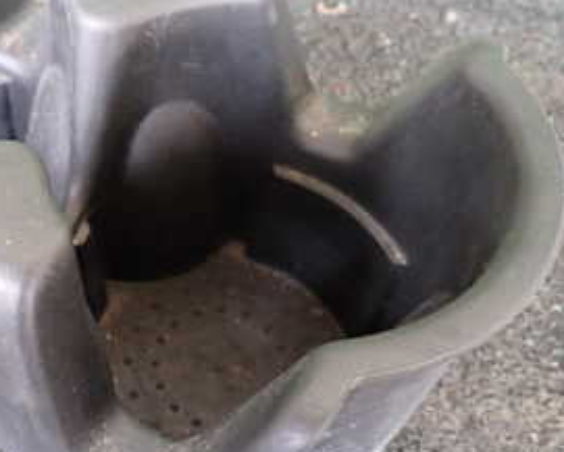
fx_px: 902
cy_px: 181
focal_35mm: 54
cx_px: 48
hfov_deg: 32.8
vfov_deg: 28.1
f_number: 2
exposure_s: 1/30
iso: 320
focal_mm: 4.5
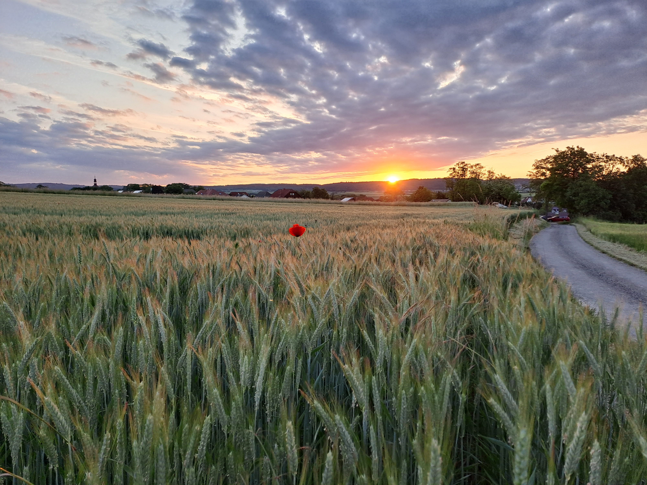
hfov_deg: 69.4
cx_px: 324
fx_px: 467
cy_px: 242
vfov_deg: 54.9
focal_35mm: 25
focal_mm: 4.65
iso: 32
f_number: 1.8
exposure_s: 1/259
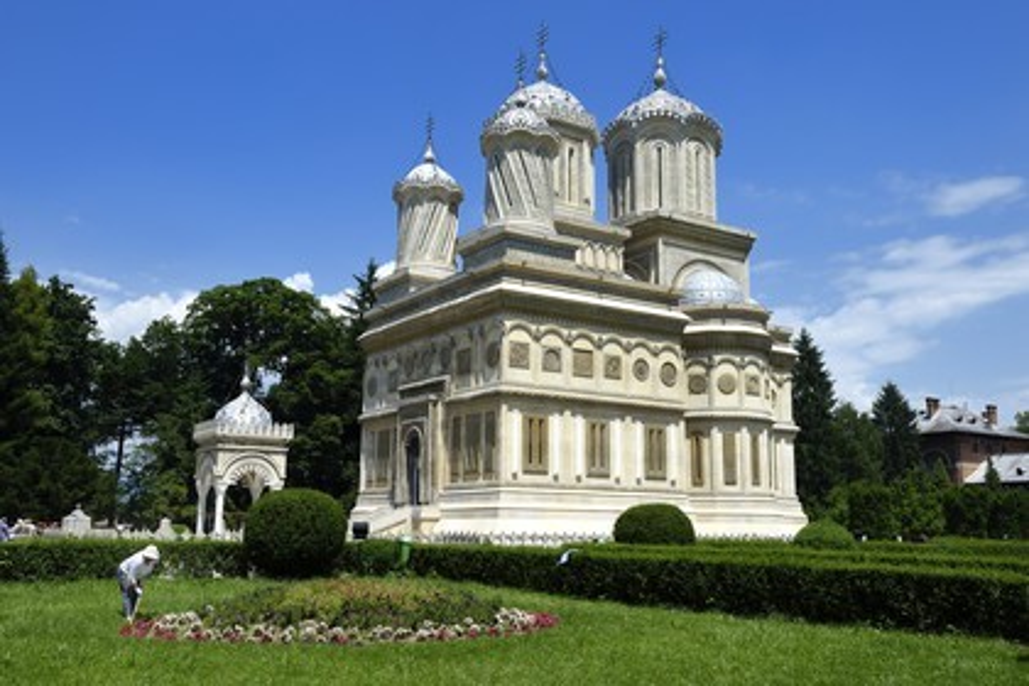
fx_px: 1000
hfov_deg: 54.4
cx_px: 514
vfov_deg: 37.9
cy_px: 343
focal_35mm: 35
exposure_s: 1/200
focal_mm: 35
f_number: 16
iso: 200
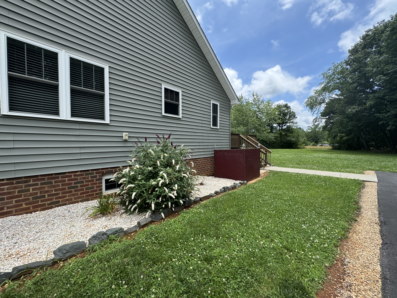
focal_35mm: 14
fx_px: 161
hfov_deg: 102.1
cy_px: 149
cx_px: 198
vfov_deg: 85.7
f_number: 2.2
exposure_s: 1/707
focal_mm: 2.22
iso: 40
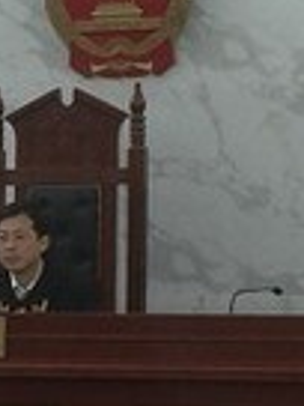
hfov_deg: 5.5
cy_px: 509
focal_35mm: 255
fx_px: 2986
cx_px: -525
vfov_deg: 7.7
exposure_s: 1/17
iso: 40
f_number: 2.2
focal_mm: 4.15
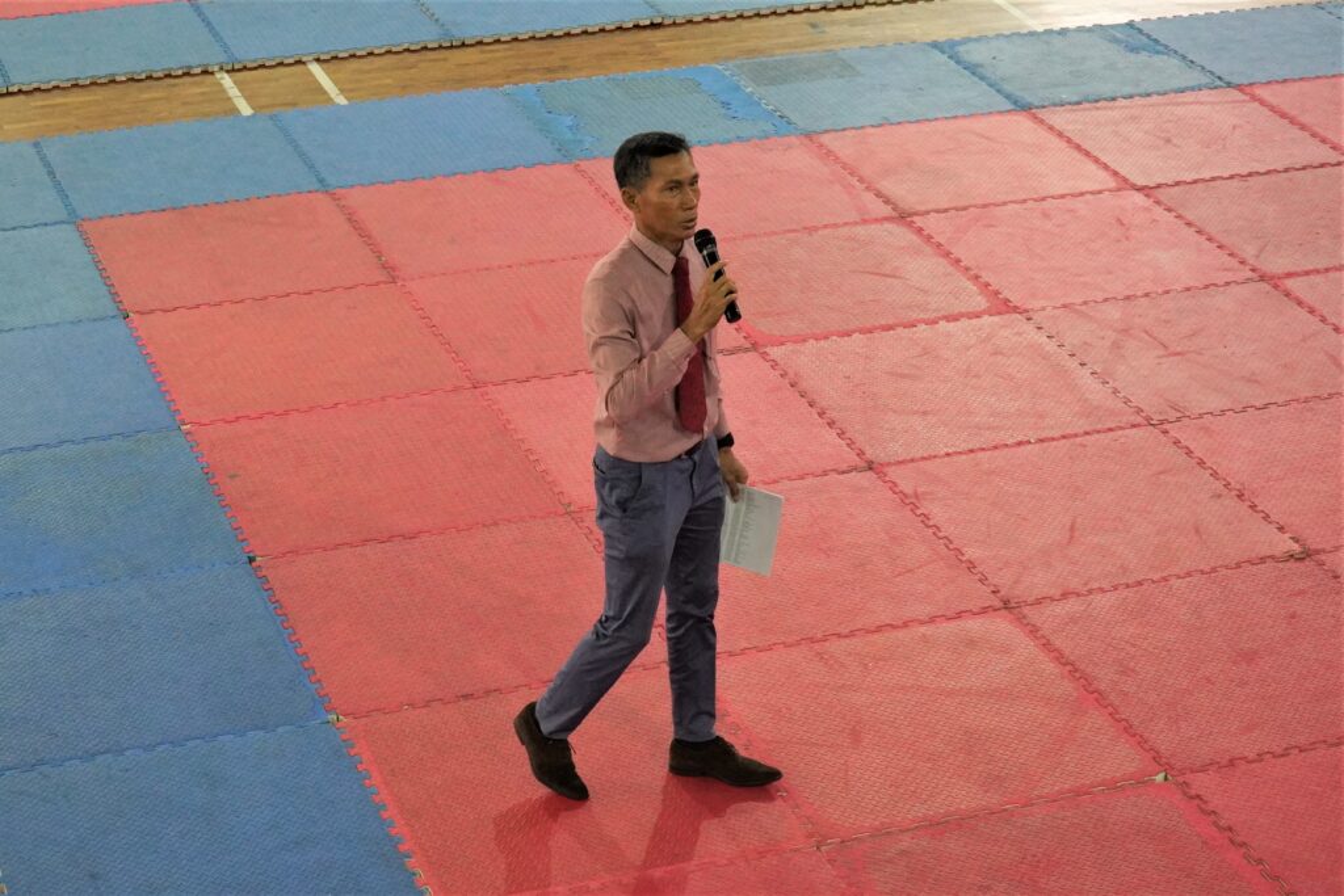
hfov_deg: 34.2
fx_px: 2184
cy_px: 448
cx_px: 672
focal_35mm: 58
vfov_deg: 23.2
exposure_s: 1/320
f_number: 5.6
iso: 3200
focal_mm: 39
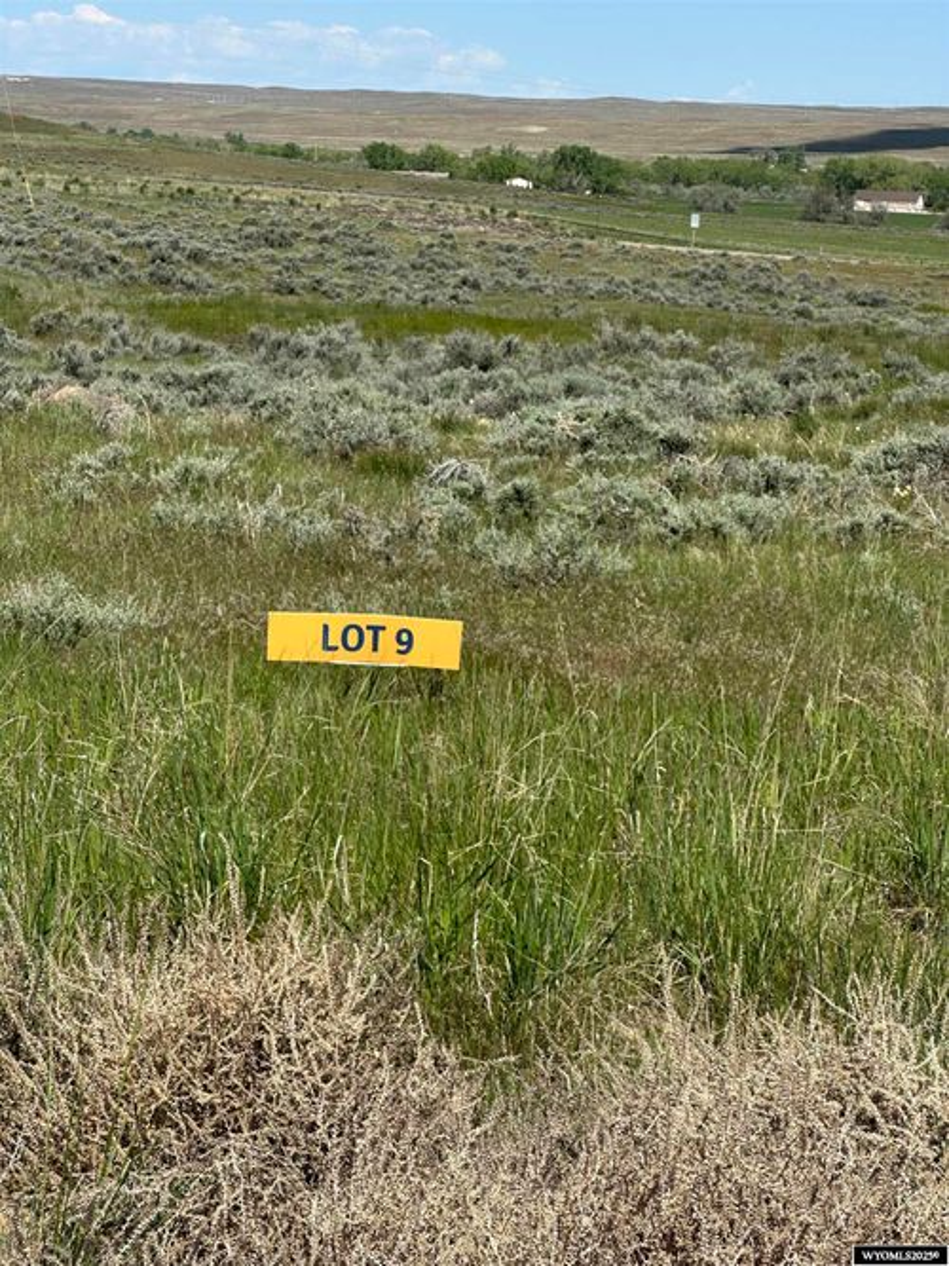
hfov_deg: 19.1
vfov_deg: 25.3
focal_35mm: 77
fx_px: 2816
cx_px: 474
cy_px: 633
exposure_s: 1/943
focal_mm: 9
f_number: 2.8
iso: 32
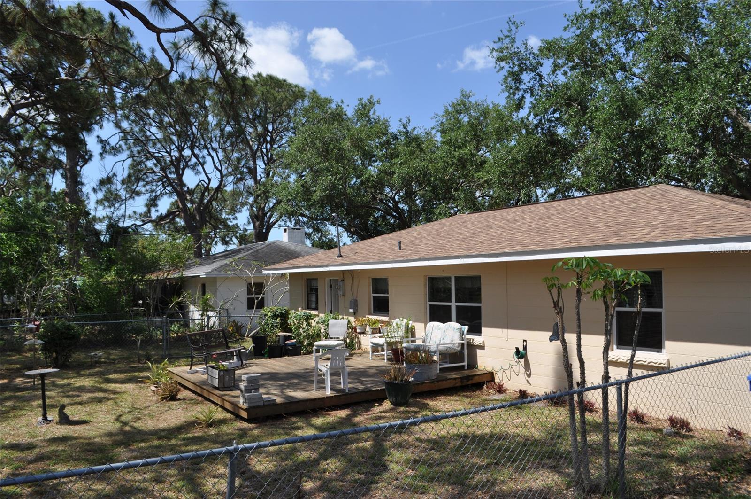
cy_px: 250
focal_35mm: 27
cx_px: 376
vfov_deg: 47.8
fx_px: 562
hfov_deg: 67.5
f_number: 9
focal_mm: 18
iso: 200
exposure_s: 1/320
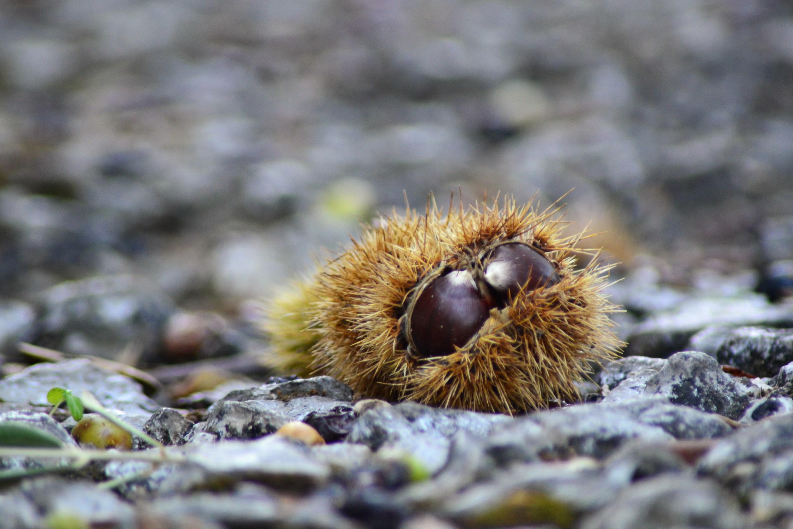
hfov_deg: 4.3
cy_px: 252
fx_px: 10617
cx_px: 400
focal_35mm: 482
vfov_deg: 2.9
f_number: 5.6
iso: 800
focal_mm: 300
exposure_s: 1/60
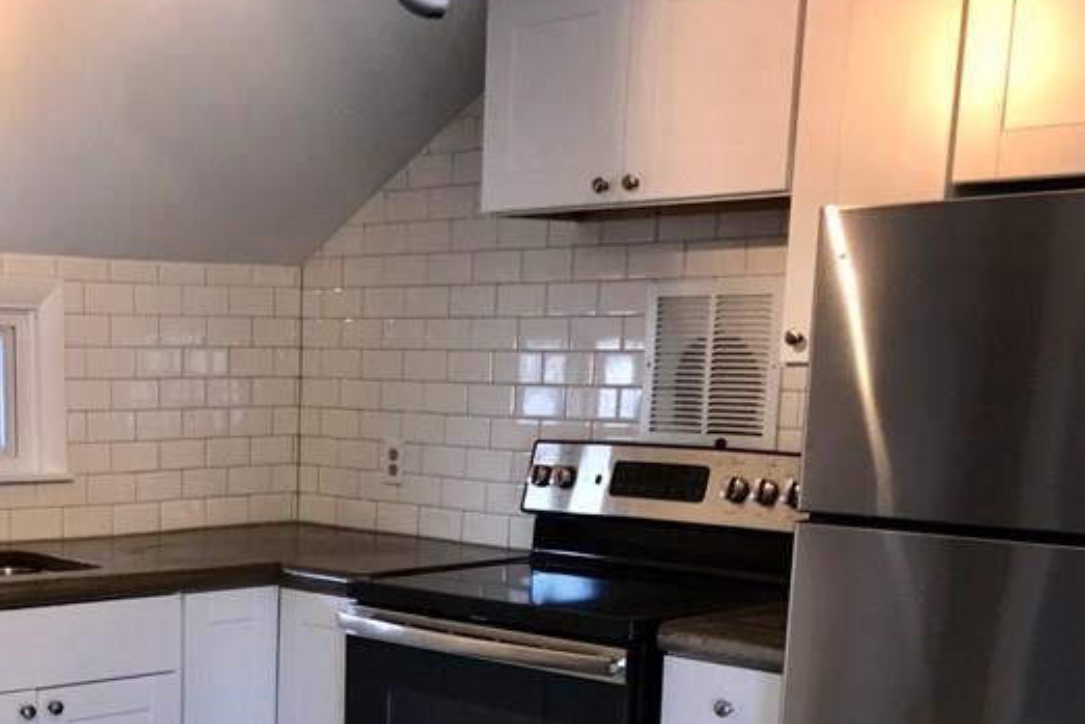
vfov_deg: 22.8
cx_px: 214
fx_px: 1718
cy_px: 734
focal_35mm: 57
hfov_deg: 34.0
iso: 20
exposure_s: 1/42
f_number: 1.8
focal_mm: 3.99
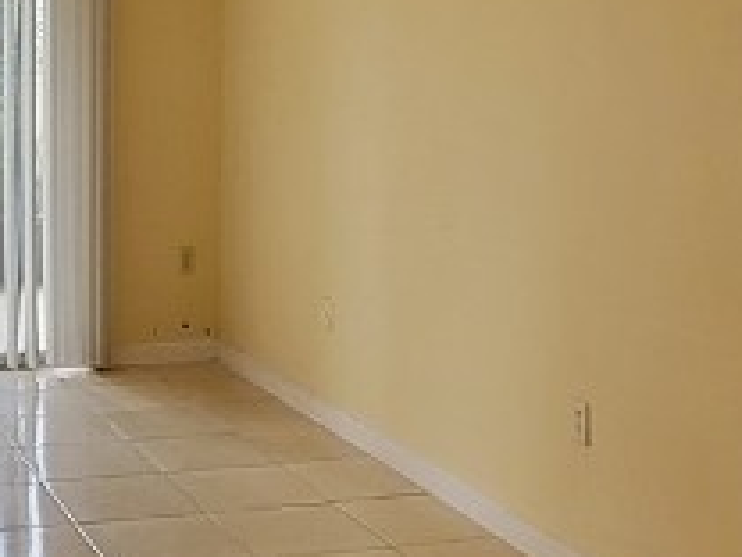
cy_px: 96
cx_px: 82
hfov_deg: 29.1
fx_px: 1372
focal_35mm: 64
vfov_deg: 22.6
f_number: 2.2
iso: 200
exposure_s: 1/60
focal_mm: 2.2
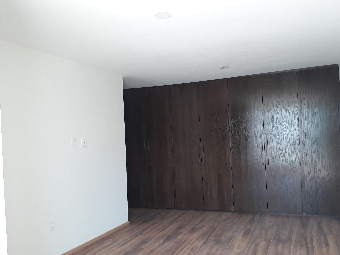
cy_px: 133
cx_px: 184
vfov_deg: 46.8
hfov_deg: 59.9
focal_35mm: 30
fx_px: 295
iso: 64
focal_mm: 3.6
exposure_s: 1/30
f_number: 1.9
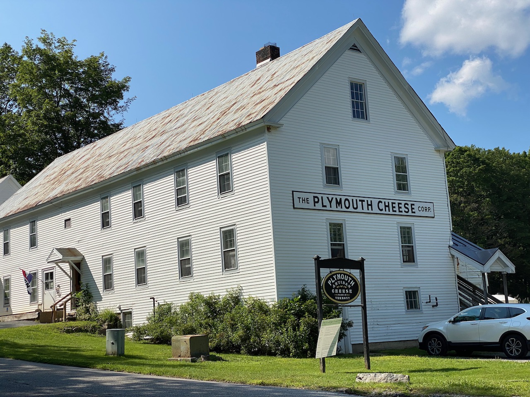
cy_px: 198
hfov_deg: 36.8
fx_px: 796
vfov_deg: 28.0
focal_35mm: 52
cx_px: 265
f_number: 2
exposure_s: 1/1712
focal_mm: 6
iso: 20
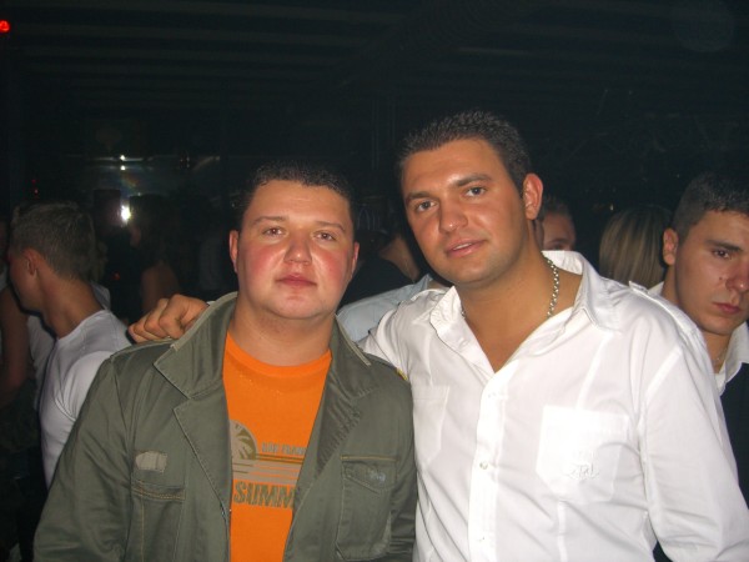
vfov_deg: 37.7
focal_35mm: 38
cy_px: 281
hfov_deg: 49.0
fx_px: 822
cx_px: 374
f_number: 2.8
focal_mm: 7.9
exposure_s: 1/60
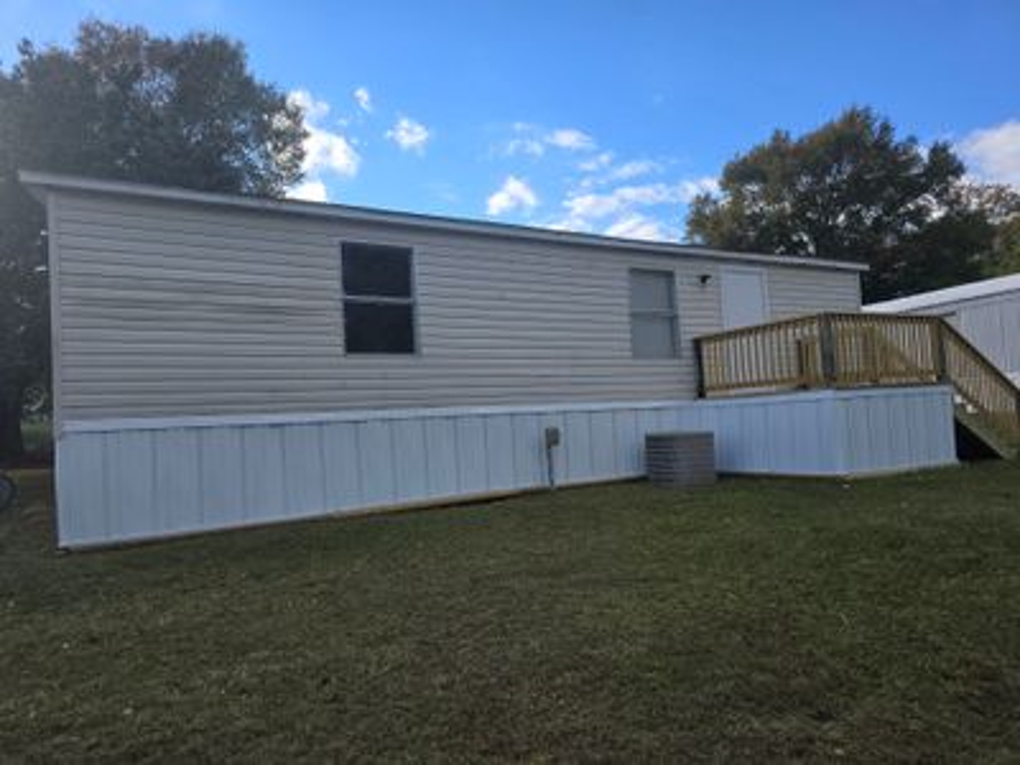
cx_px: 510
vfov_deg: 58.9
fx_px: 678
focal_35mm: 23
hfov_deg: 73.9
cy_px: 382
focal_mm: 6.3
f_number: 1.7
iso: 12
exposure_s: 1/411
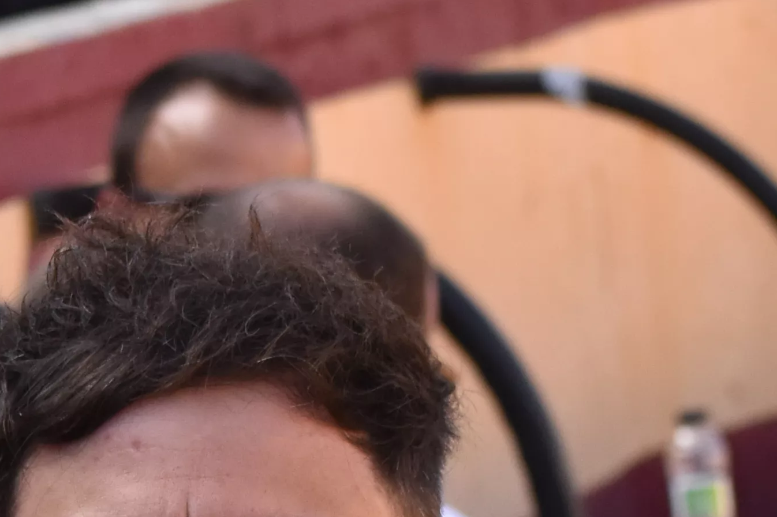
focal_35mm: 468
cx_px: 211
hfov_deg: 4.4
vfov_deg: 2.9
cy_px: 1097
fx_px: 10099
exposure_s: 1/800
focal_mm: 70
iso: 800
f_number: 7.1
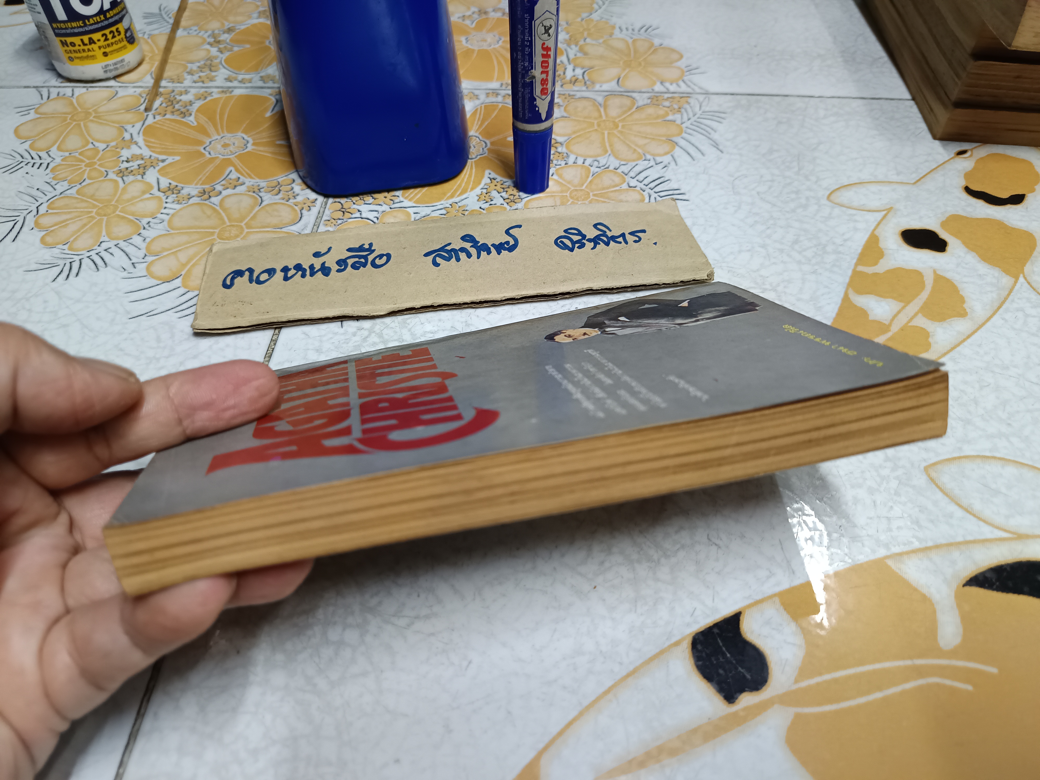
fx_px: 721
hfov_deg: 71.6
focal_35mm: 24
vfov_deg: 56.8
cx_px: 520
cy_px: 390
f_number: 1.7
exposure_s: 1/25
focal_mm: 5.31
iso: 955
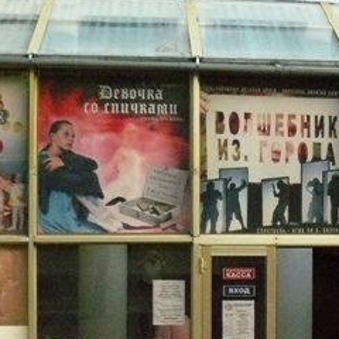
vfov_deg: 20.2
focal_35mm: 85
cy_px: 267
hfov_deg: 20.1
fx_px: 942
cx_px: 280
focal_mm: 6
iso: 800
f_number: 2.8
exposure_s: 1/125
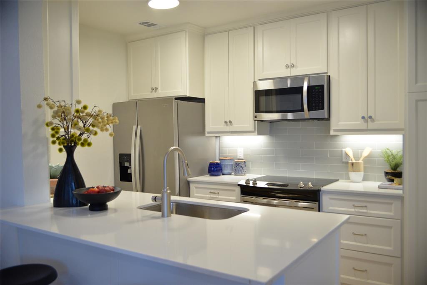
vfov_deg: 41.1
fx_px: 380
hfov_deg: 58.7
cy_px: 142
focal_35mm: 32
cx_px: 214
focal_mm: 32
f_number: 5.6
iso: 2200
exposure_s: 1/180
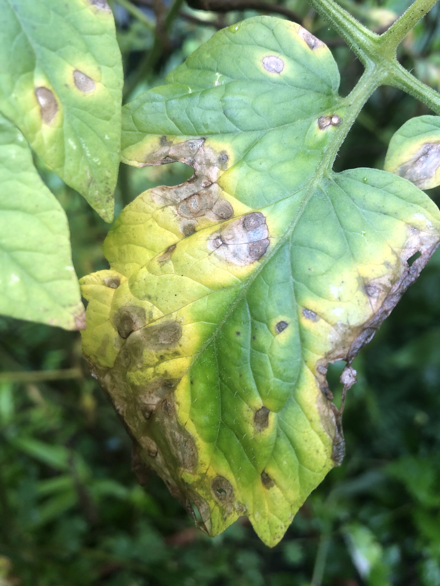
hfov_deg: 49.7
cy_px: 293
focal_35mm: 28
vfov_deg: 63.4
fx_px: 475
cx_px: 220
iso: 32
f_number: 1.8
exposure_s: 1/30
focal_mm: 4
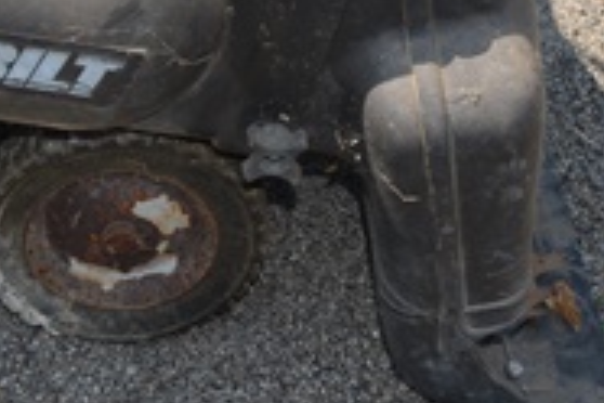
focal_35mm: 116
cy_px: 150
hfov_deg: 17.0
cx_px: -81
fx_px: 1946
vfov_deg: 11.8
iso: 100
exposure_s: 1/200
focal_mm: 24
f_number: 7.1
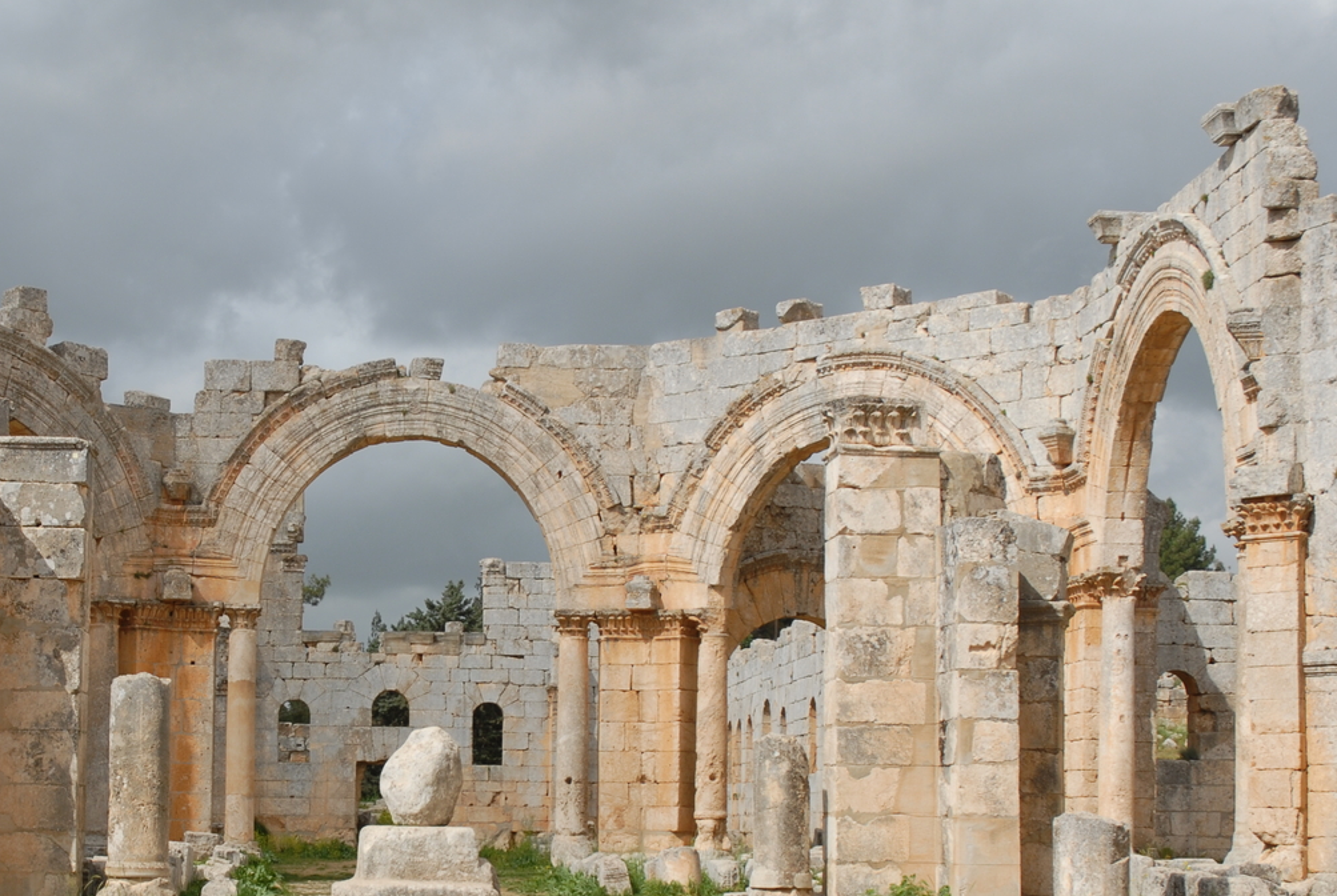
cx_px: 385
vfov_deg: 22.6
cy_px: 674
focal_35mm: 60
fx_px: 2224
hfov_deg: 33.0
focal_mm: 25
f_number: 8
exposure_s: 1/320
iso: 100
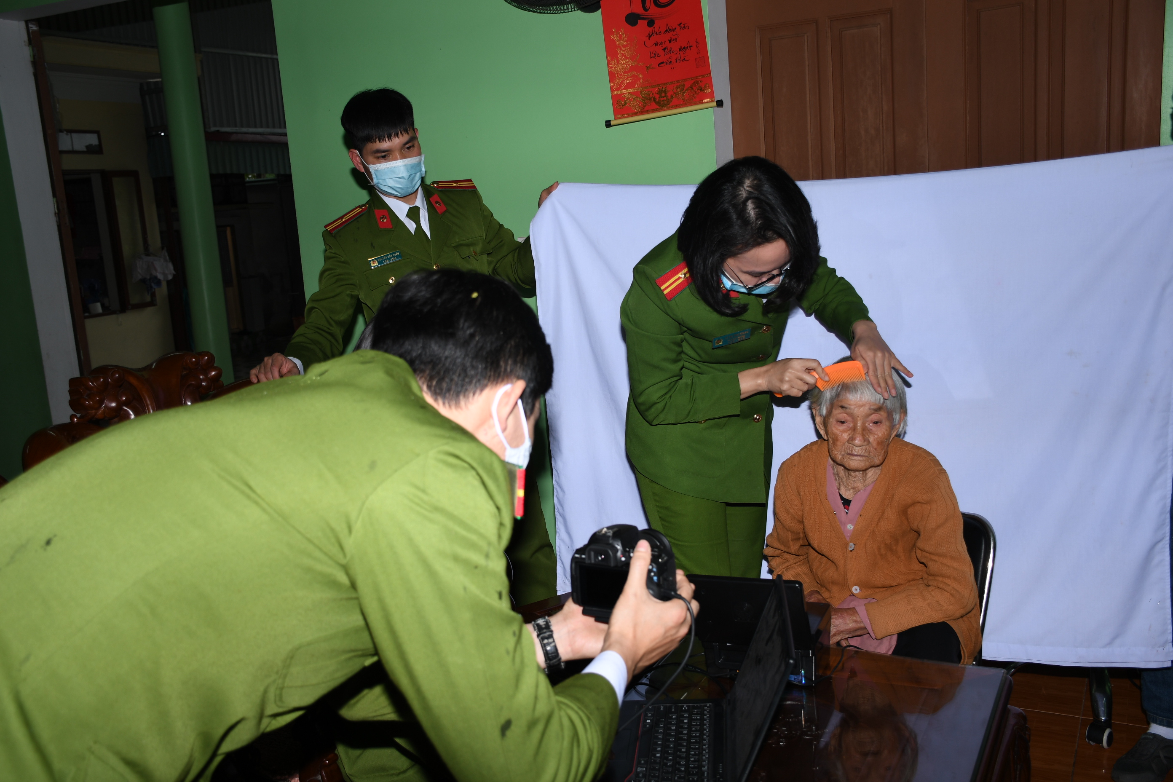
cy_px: 391
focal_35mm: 34
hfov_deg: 55.1
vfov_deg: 38.4
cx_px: 586
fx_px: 1124
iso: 125
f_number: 5
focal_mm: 23
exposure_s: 1/200
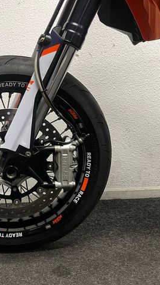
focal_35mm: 38
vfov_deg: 52.8
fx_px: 287
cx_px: 6
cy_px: 143
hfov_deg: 29.4
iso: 125
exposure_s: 1/50
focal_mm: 5.1
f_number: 1.6
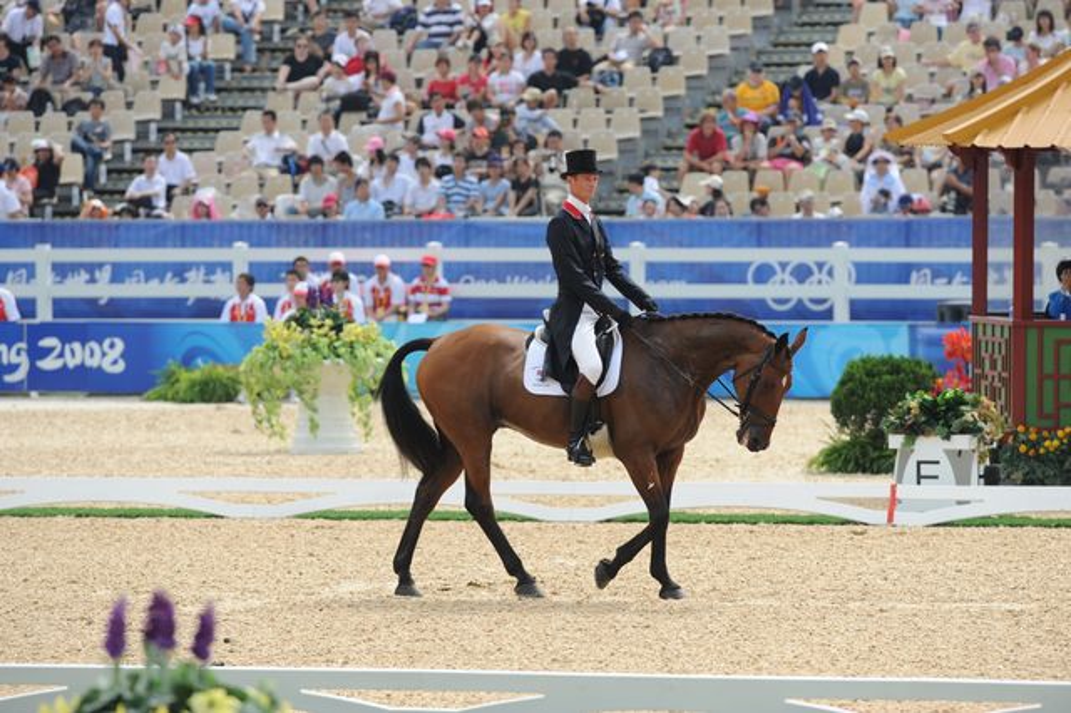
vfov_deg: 4.6
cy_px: 356
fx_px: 8920
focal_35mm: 300
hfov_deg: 6.9
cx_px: 536
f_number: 5
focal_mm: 300
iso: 640
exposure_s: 1/2500
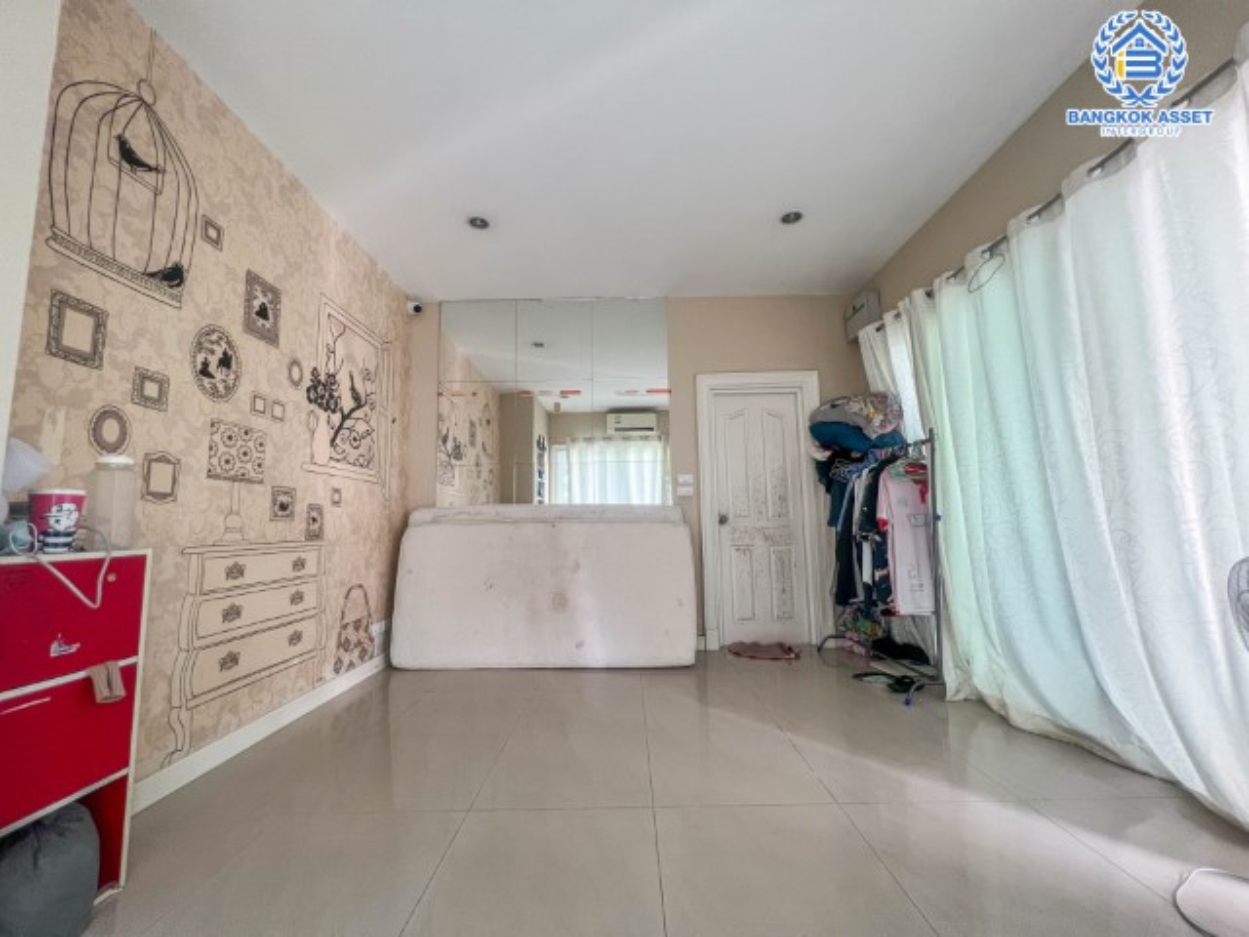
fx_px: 469
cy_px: 468
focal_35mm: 13
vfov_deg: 89.9
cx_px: 624
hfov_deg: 106.2
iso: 250
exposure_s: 1/75
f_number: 1.8
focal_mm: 1.57
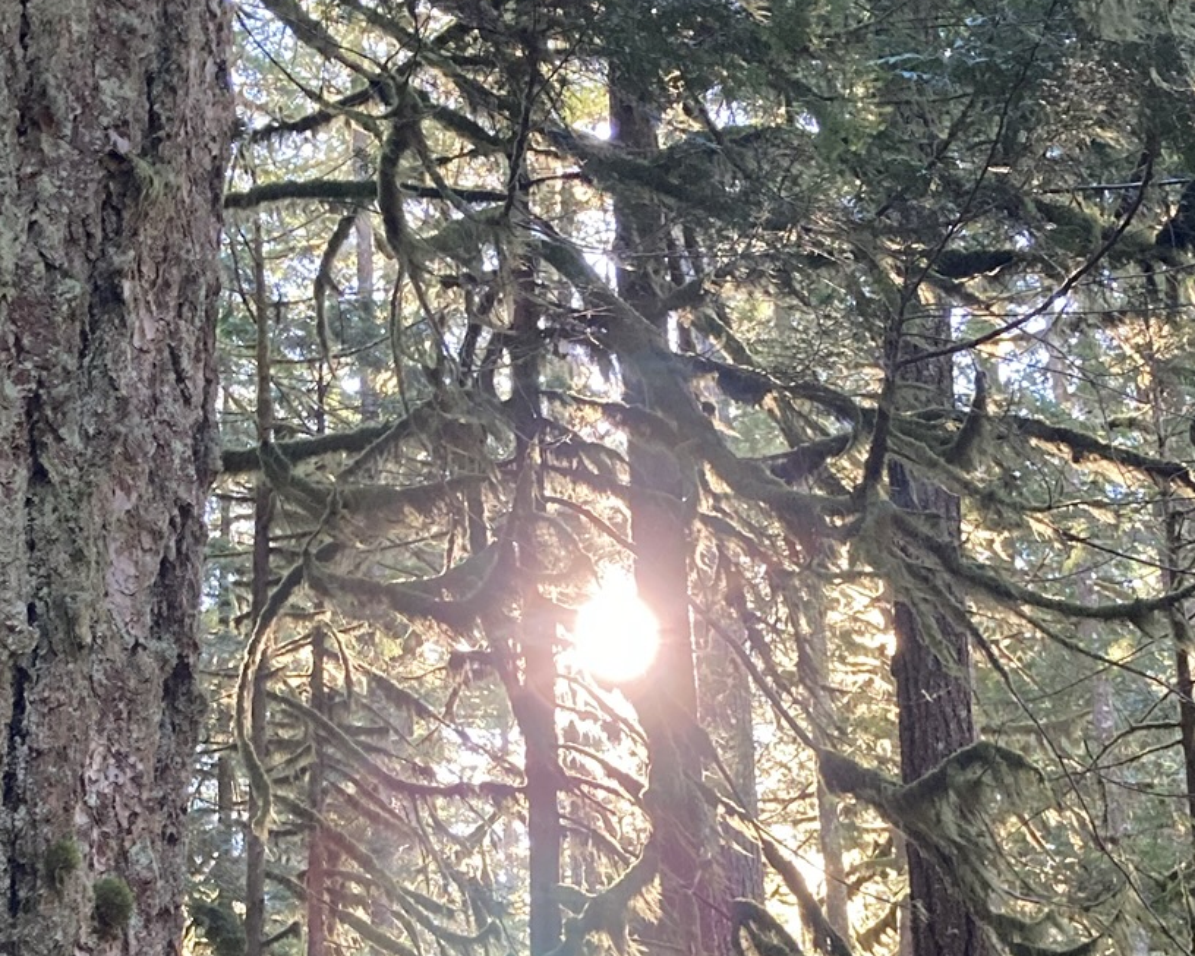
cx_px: 571
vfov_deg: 22.4
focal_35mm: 67
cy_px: 810
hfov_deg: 28.3
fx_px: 2370
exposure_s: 1/60
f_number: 1.8
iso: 250
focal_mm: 3.99
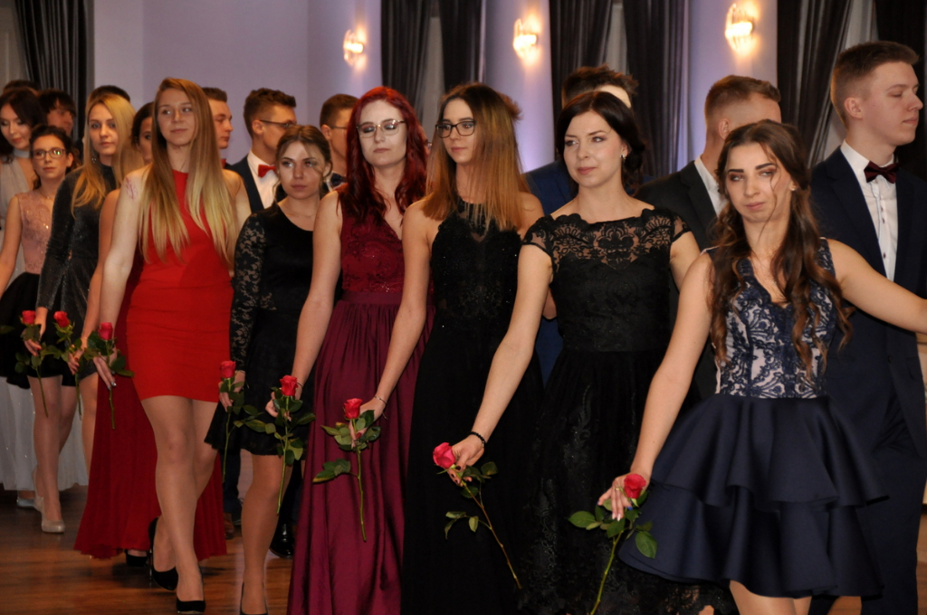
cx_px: 464
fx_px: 3318
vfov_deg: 10.6
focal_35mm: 129
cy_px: 308
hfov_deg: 15.9
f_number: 5.3
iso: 800
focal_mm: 86
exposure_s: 1/60
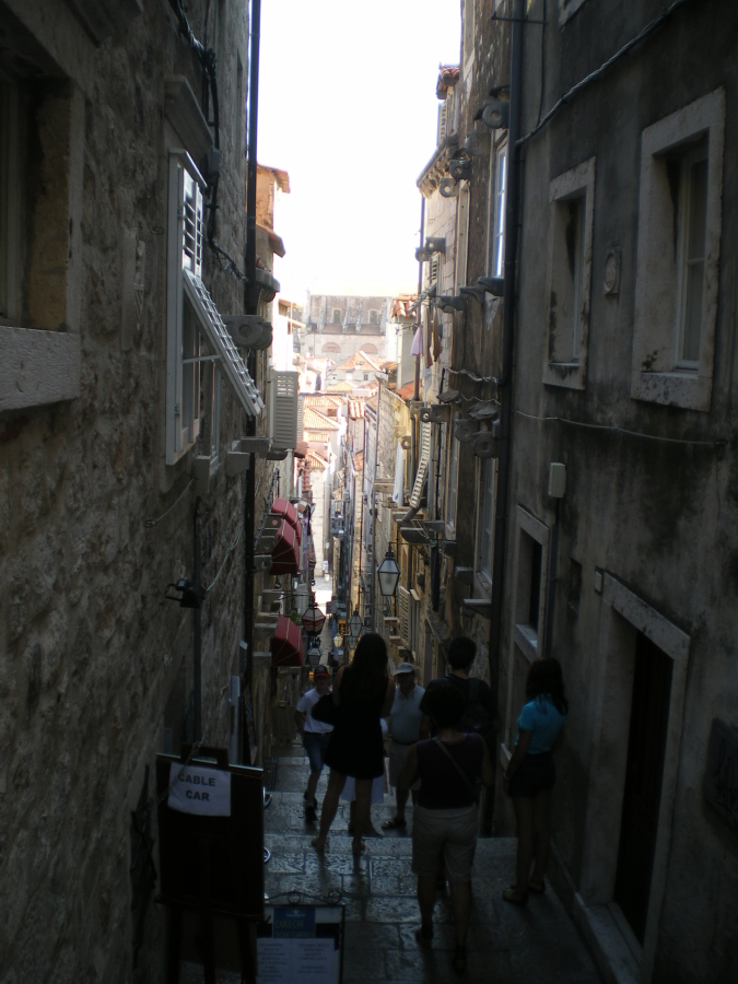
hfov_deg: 39.7
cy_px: 492
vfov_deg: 51.4
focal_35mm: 36
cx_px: 369
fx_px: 1023
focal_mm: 6.3
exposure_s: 1/160
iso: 50
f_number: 3.1
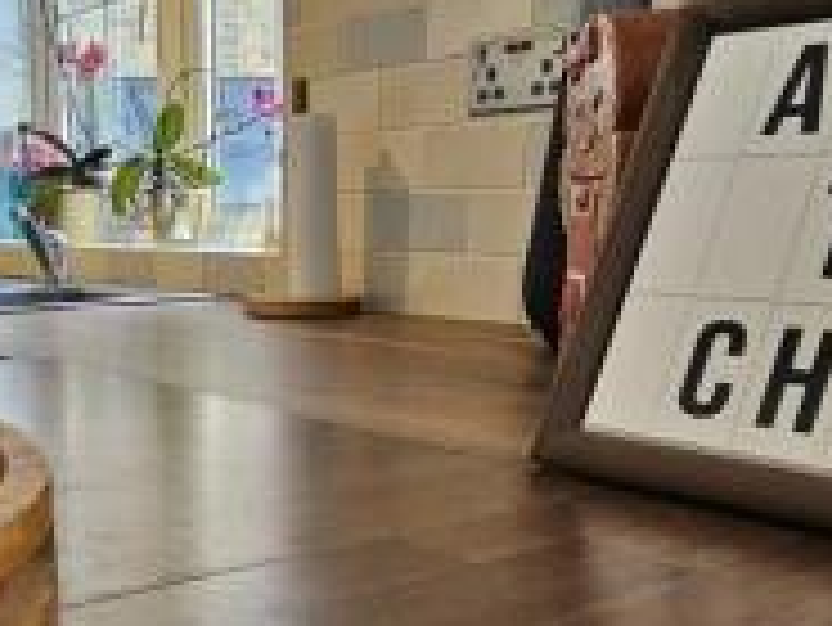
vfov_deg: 35.1
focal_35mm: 41
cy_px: 358
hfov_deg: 42.4
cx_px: 101
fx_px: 986
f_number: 2.2
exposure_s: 1/50
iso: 100
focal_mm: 2.2
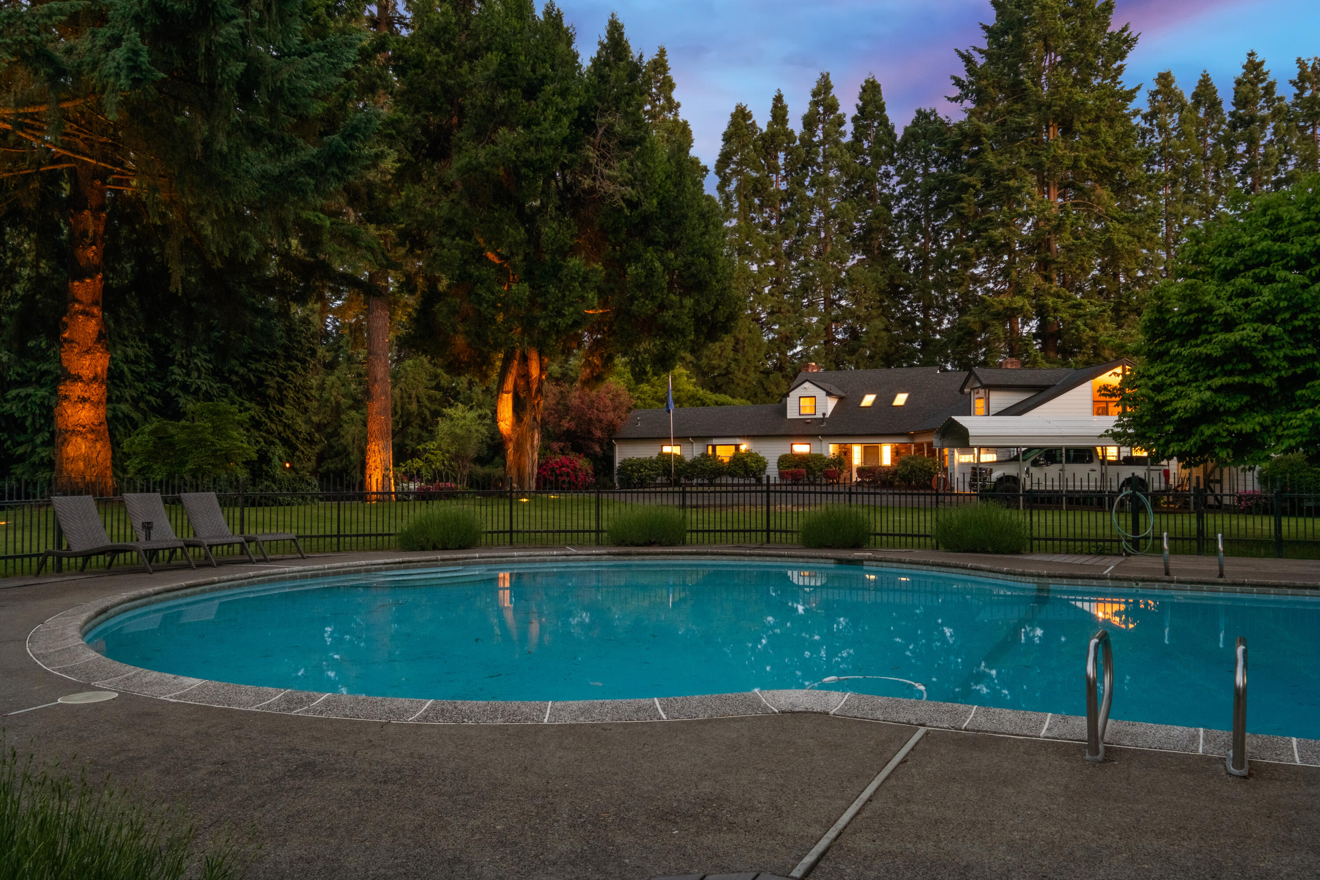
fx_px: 1063
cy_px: 440
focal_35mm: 29
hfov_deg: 63.7
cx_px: 660
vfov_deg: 45.0
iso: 640
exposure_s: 2
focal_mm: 19.1
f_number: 11
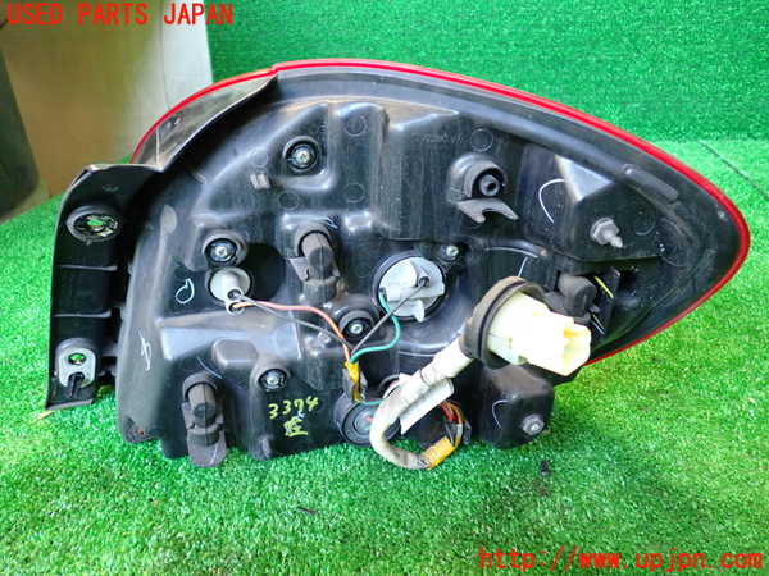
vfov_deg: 46.8
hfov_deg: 60.0
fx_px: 666
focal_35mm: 30
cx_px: 384
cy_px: 288
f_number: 2.3
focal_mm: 5.4
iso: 250
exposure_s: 1/30
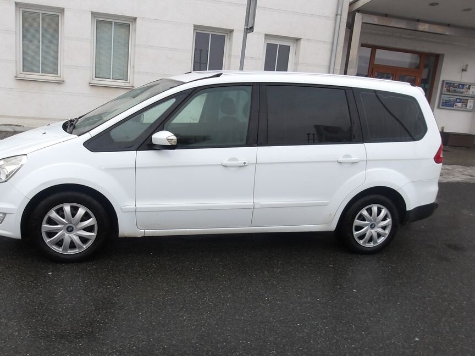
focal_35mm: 32
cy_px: 193
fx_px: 439
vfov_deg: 44.1
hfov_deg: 56.7
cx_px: 212
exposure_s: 1/231
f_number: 3
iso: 100
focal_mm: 4.9
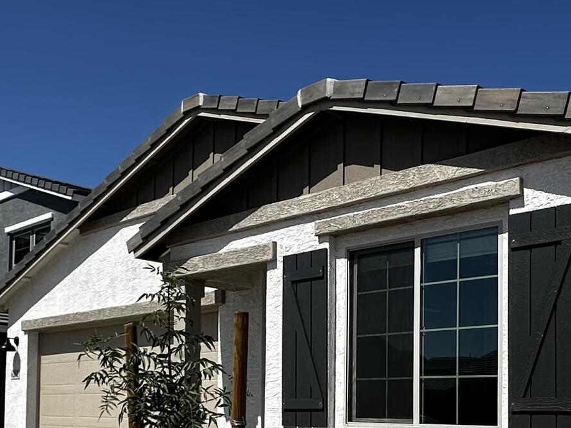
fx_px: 775
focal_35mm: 47
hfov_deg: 40.2
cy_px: 375
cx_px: 346
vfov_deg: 29.7
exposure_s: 1/3205
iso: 50
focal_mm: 2.22
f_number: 2.2
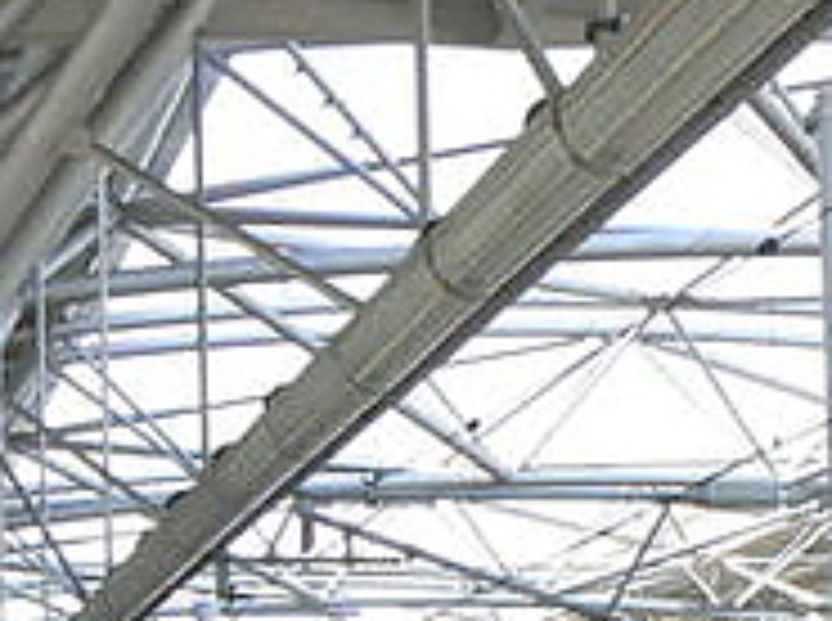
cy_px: 954
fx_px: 2807
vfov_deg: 12.0
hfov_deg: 16.7
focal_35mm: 117
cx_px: 720
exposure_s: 1/320
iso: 400
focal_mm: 6
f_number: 5.6
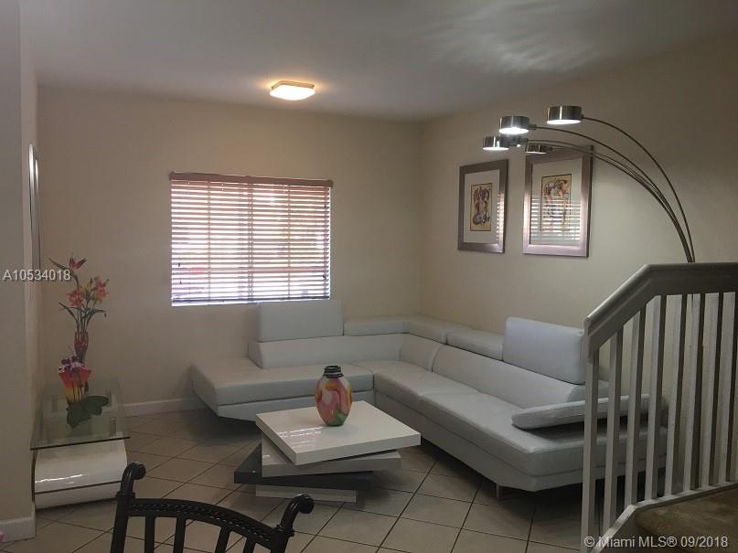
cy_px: 276
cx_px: 369
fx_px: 618
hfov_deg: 61.7
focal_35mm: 29
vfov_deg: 48.2
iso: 25
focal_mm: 4.15
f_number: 2.2
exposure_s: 1/30
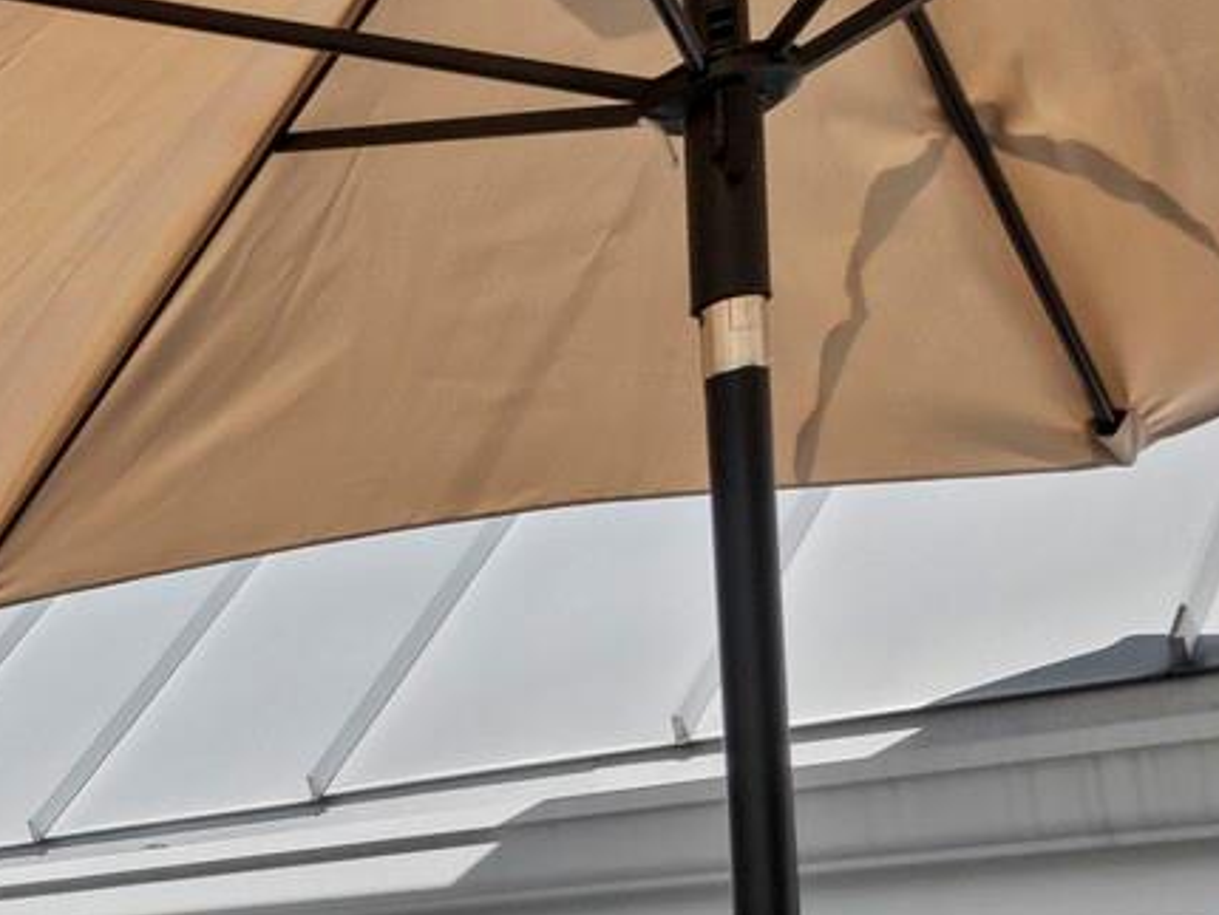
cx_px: -930
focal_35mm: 52
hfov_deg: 22.6
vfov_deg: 24.9
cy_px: 1136
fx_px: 1832
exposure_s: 1/250
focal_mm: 7
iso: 320
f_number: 11
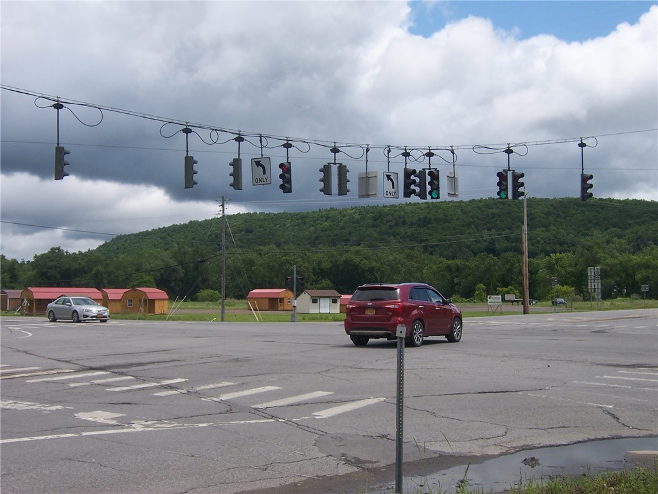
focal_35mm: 49
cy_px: 247
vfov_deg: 29.7
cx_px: 329
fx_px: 931
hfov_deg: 38.9
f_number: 4.8
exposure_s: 1/750
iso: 80
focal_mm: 8.2
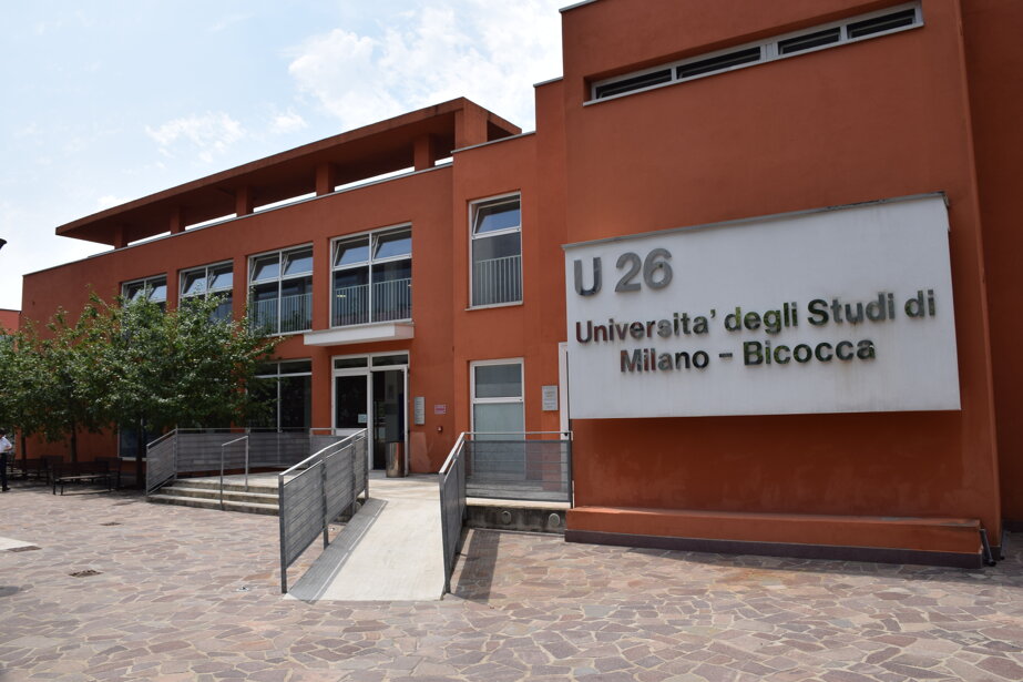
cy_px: 341
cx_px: 512
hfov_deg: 67.4
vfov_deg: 47.9
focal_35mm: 27
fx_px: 767
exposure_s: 1/400
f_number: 10
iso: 200
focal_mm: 18
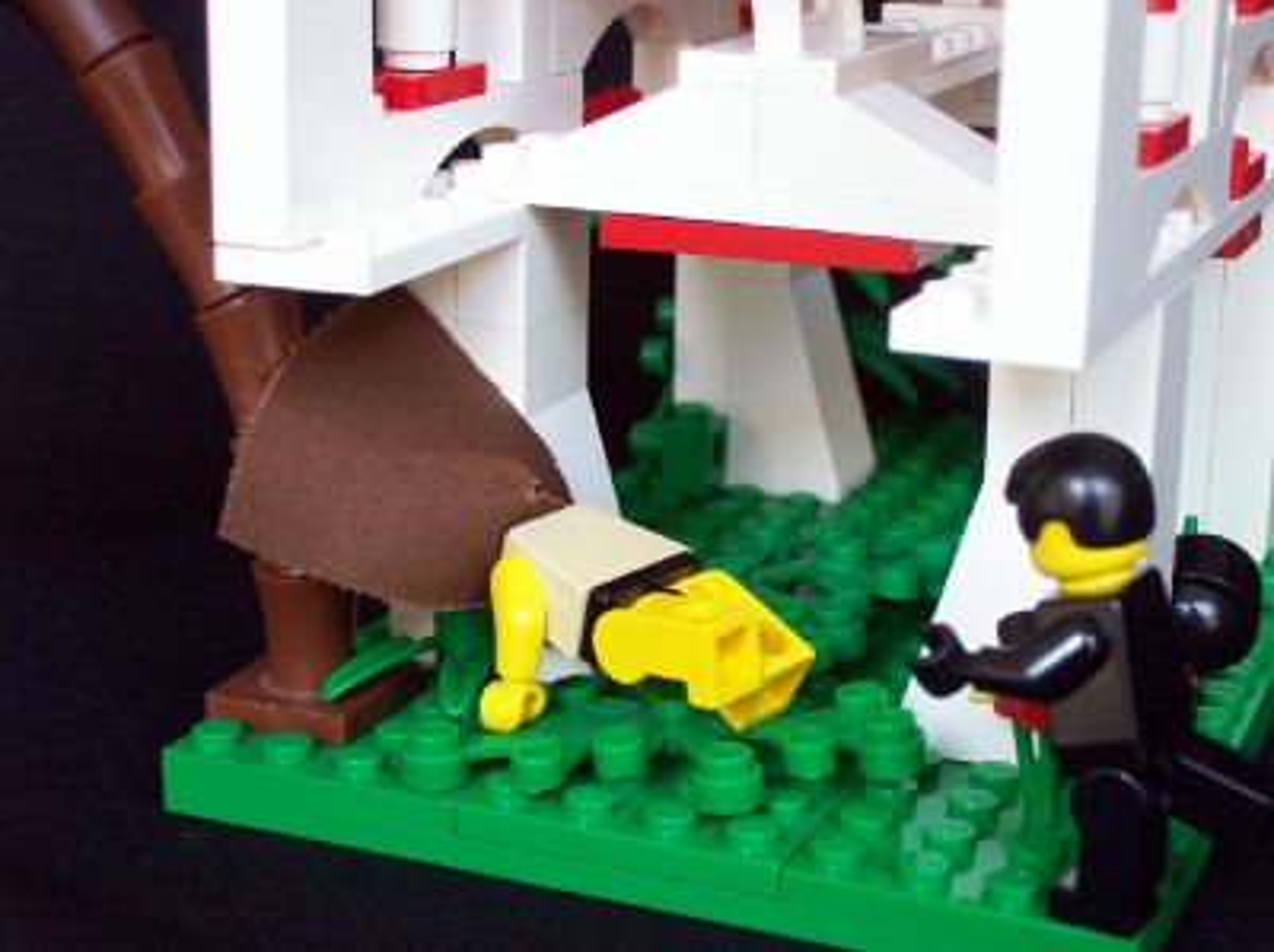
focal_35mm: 70
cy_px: 476
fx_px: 2573
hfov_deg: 27.8
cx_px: 637
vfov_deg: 21.0
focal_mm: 11.6
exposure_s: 1/21.9
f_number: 3.8
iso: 160
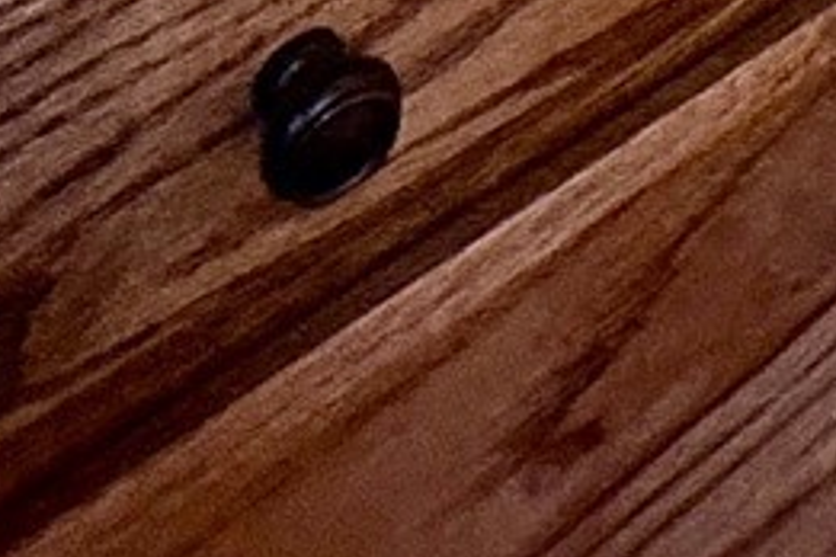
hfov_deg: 15.0
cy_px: -1732
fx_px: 2485
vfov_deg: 7.8
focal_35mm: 107
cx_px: 1746
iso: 250
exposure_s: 1/60
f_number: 2.2
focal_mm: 2.22
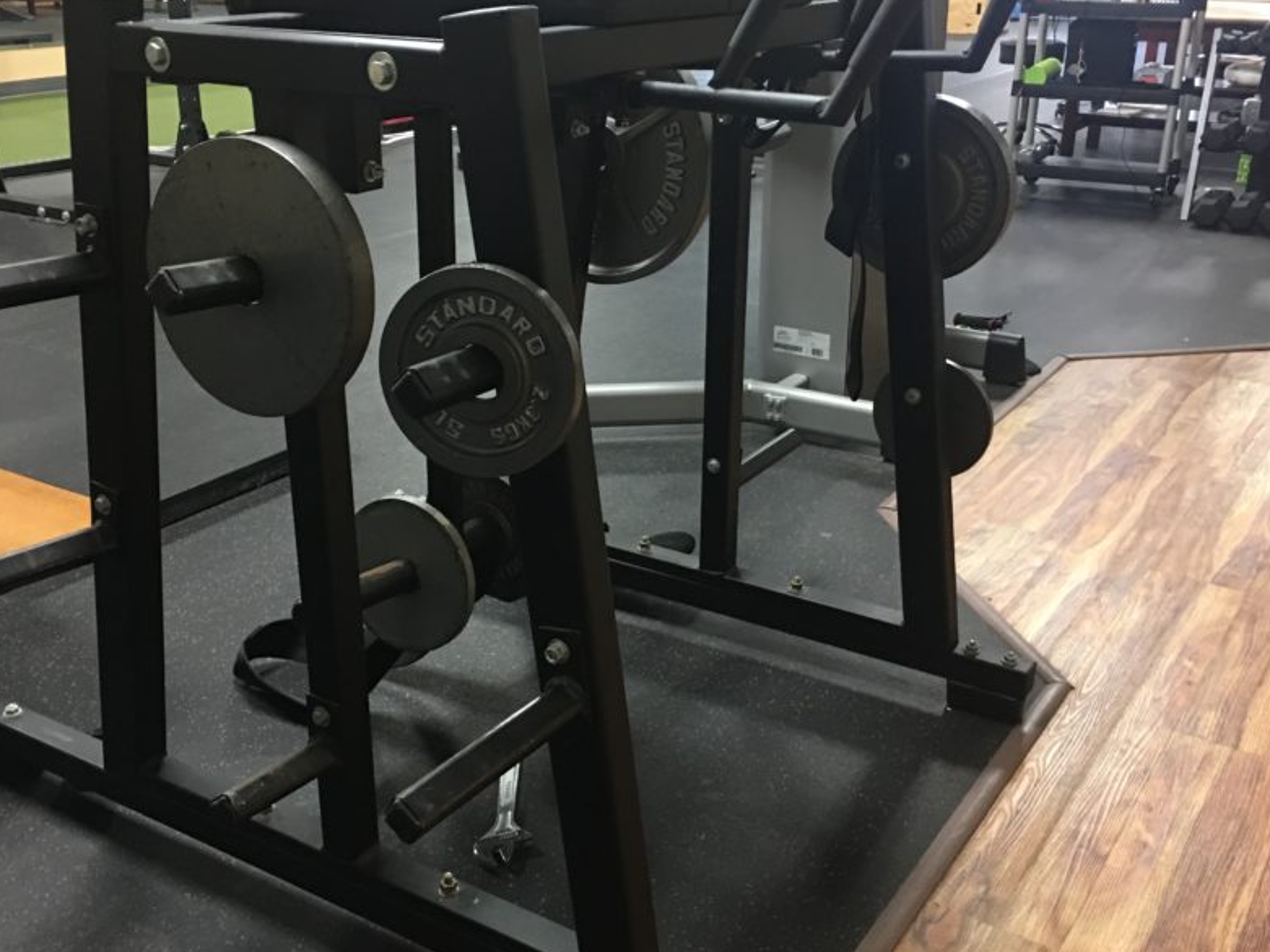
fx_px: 1394
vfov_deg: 37.7
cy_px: 491
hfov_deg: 48.9
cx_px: 590
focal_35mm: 38
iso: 100
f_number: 2.2
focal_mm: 4.15
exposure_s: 1/15
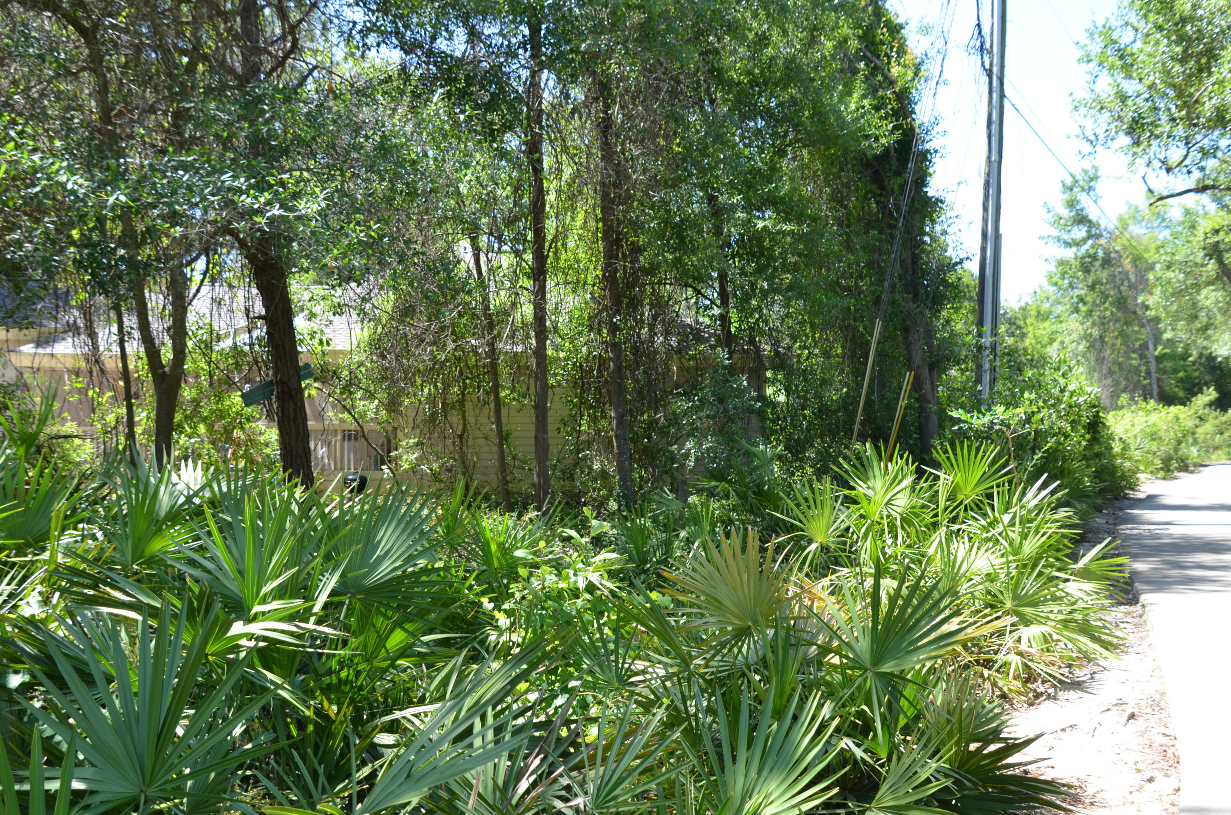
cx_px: 616
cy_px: 408
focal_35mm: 36
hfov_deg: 53.2
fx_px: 1228
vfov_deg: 36.7
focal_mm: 24
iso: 200
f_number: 6.3
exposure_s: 1/160
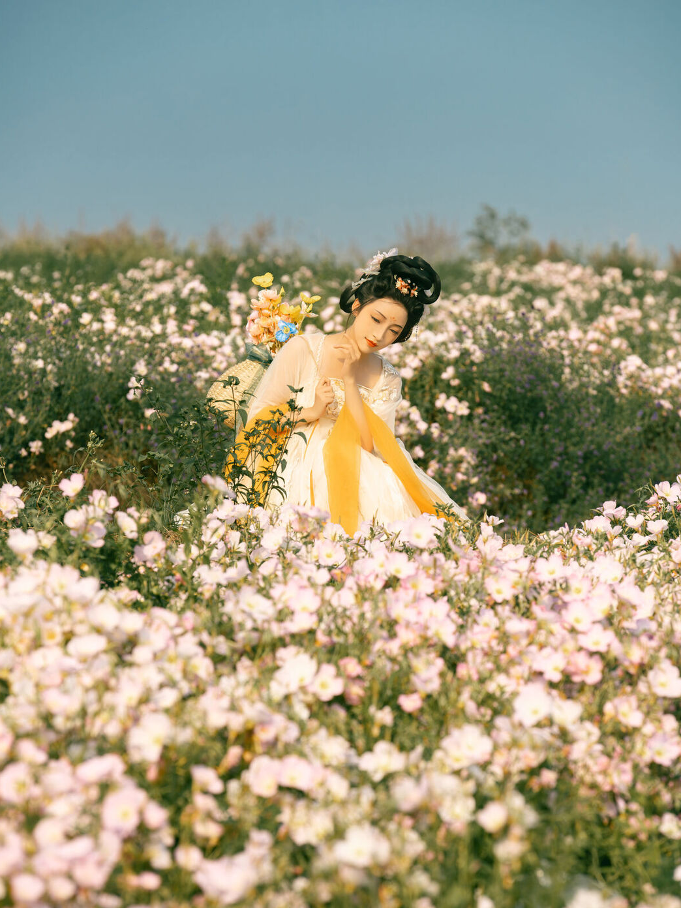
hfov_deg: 8.0
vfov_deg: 10.7
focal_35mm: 185
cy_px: 441
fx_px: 4853
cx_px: 339
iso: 200
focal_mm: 170
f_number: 5.6
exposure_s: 1/1250
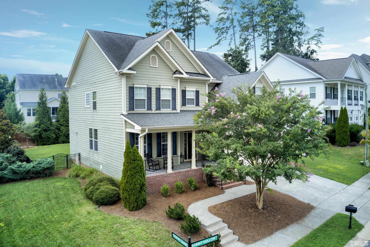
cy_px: 124
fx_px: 288
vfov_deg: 46.4
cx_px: 185
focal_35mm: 28
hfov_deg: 65.5
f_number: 6.3
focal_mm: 10.3
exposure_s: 1/120
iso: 100
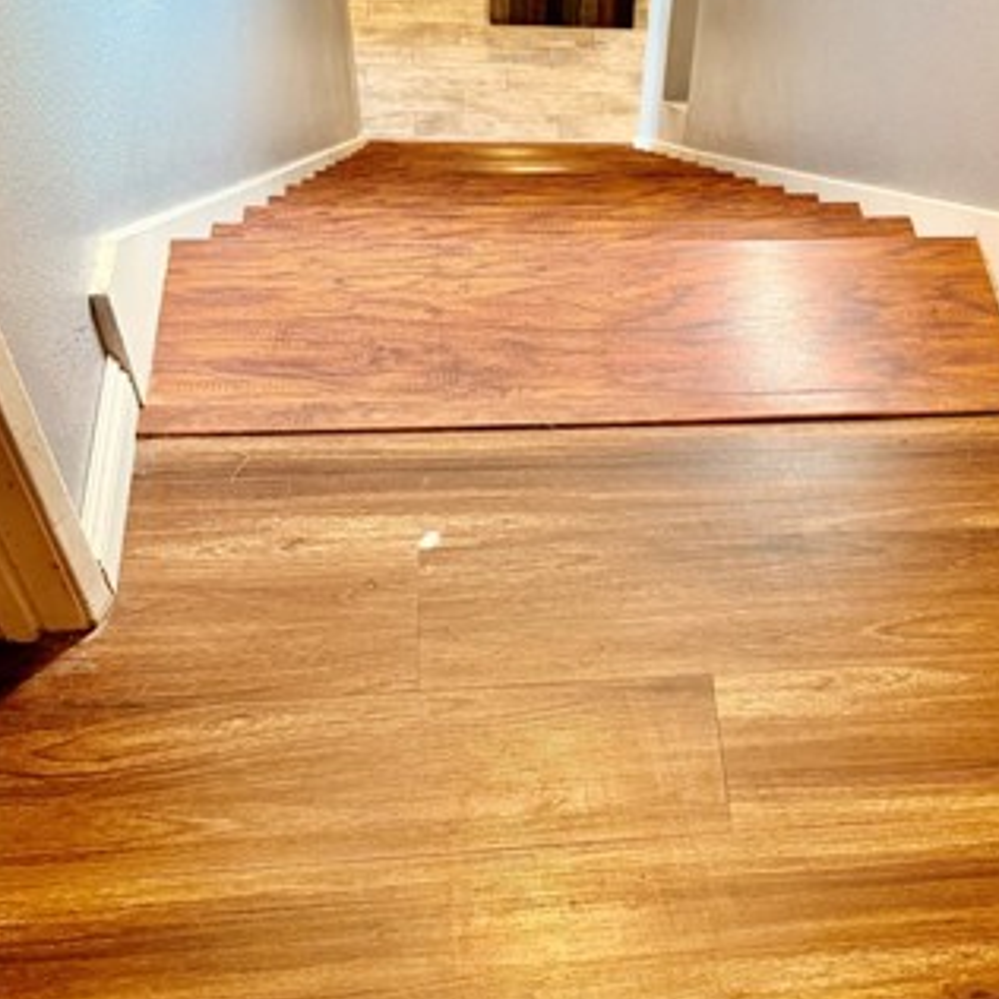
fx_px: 1404
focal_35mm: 43
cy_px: 468
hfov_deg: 38.3
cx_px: 727
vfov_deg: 39.2
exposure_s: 1/60
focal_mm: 6.76
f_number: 1.78
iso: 250
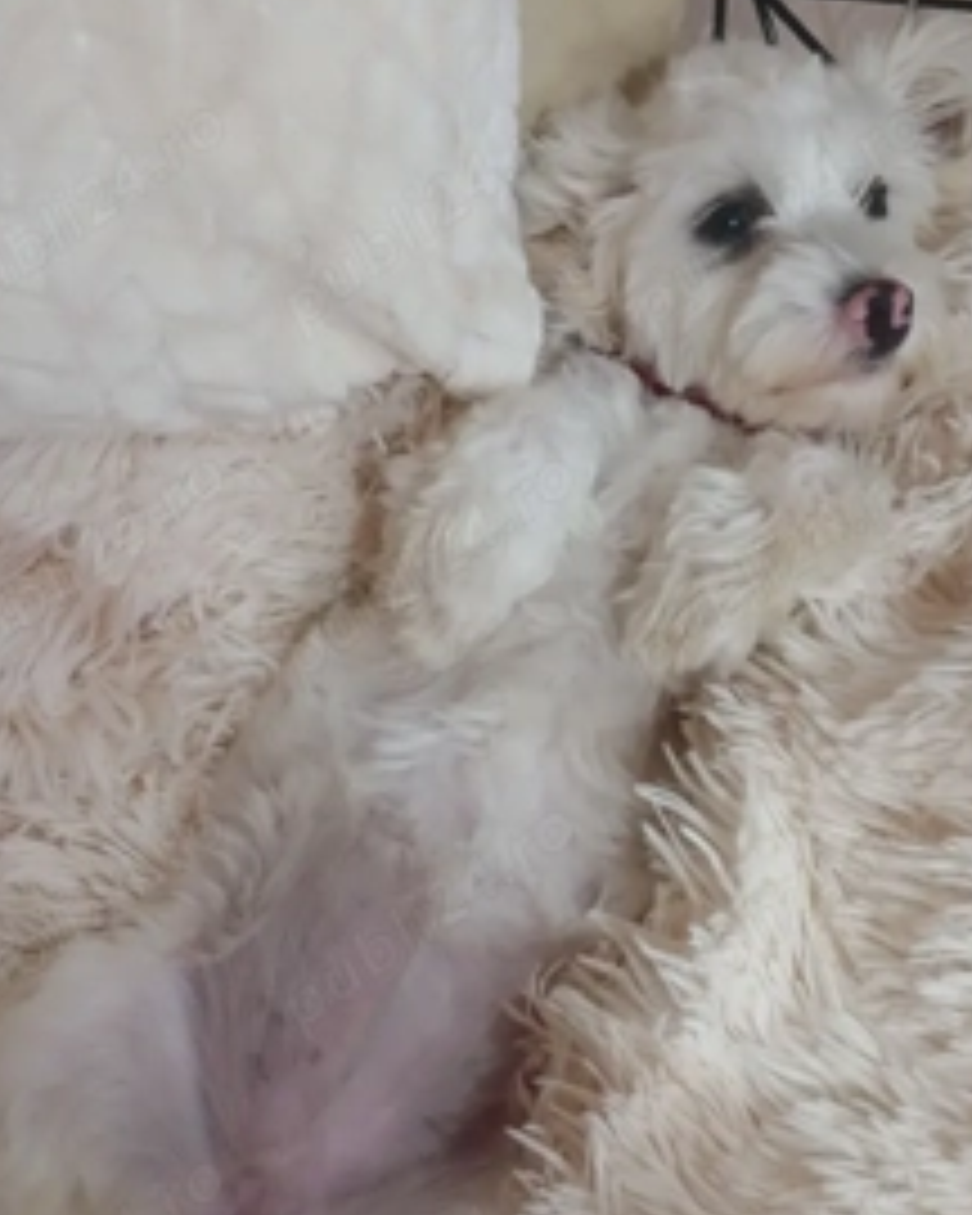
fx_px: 1402
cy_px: 621
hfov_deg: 38.2
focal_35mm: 39
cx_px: 518
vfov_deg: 46.8
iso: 400
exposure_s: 1/25.1
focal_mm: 4
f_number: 1.8
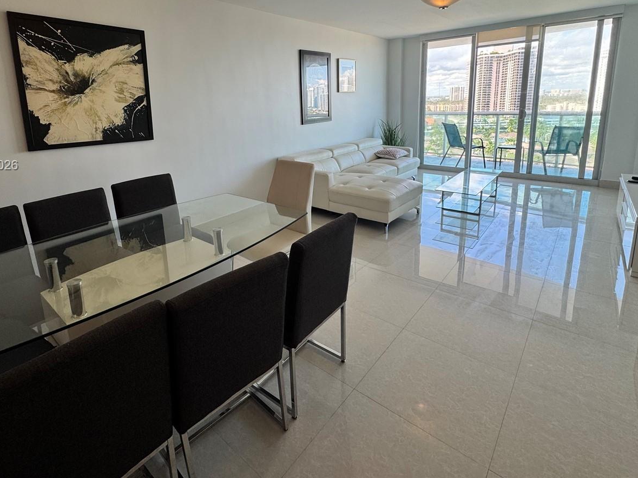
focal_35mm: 19
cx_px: 282
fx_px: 350
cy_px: 166
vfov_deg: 67.1
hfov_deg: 84.3
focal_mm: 2.22
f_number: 2.2
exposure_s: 1/133
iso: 40
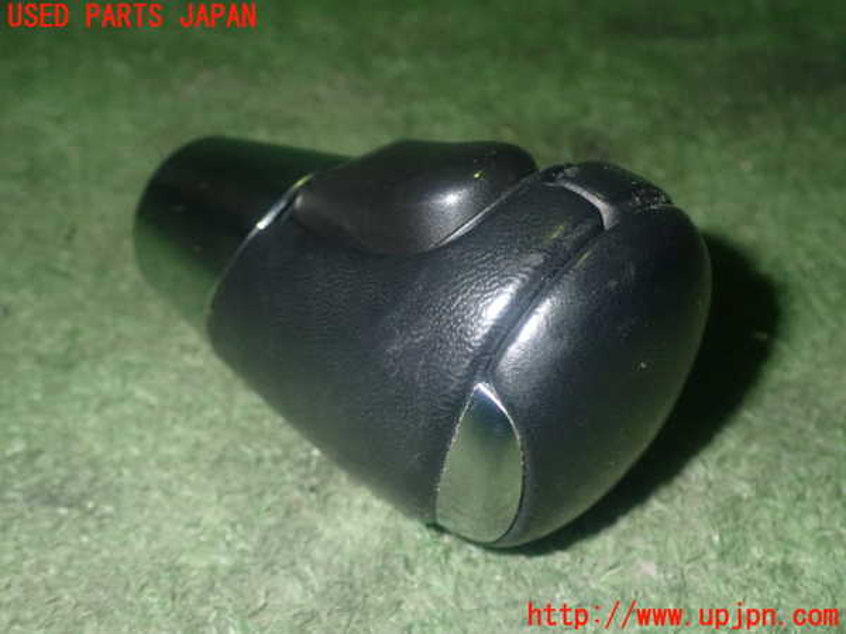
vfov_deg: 30.9
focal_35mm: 47
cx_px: 423
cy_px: 317
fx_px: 1149
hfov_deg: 40.4
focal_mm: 8.4
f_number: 9
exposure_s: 1/50
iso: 800
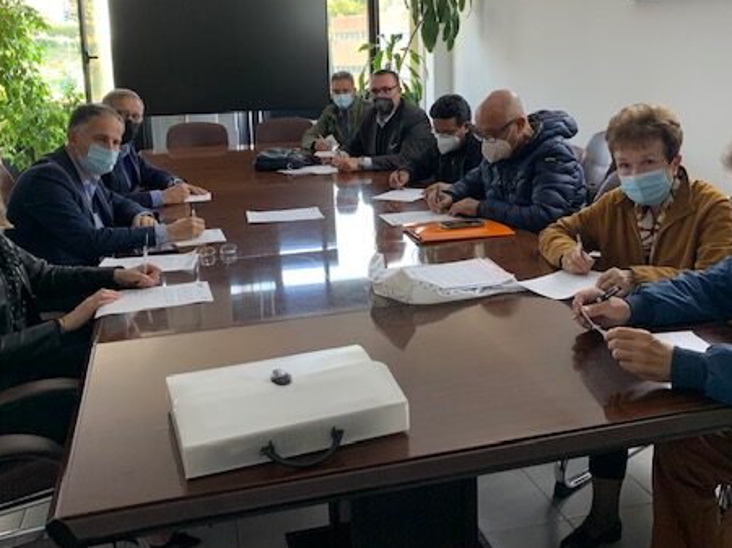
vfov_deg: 38.1
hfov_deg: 50.2
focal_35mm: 37
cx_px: 374
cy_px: 177
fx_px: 782
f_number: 1.8
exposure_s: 1/60
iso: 160
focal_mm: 4.25
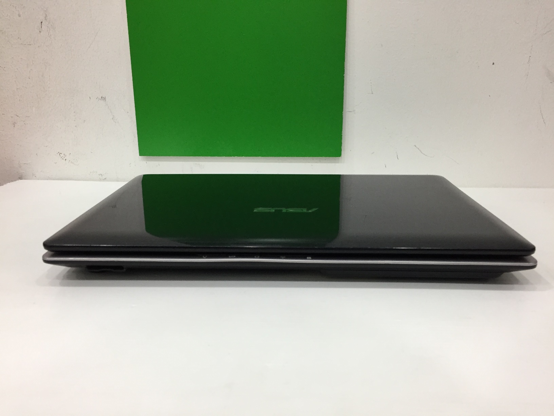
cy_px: 208
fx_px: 464
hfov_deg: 61.7
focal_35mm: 29
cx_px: 277
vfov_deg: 48.2
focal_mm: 4.15
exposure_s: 1/33
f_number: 2.2
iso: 80
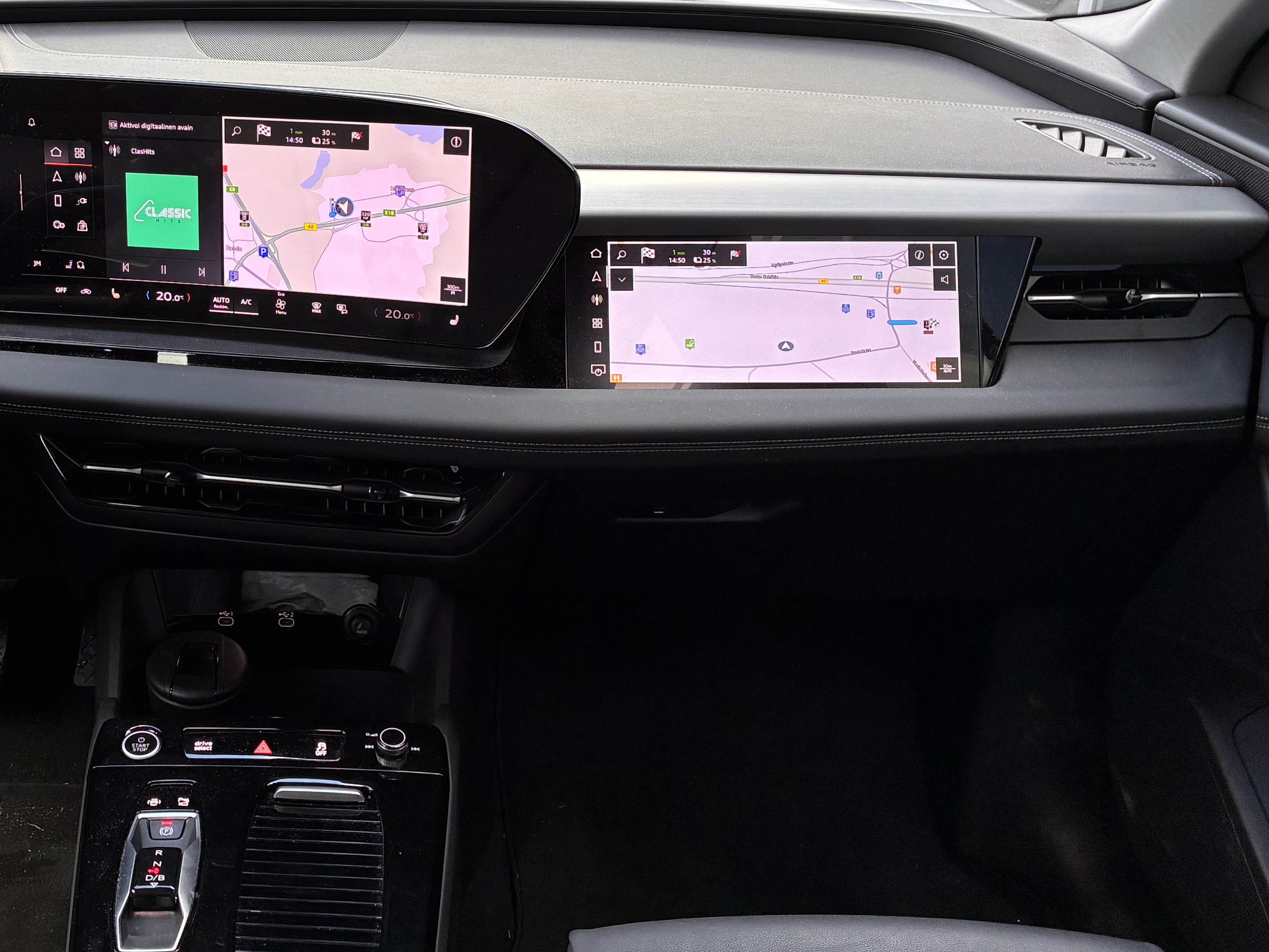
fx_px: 1613
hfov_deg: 41.4
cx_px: 287
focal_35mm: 44
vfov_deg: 32.4
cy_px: 270
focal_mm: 4.2
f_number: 1.64
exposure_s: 1/100
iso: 40
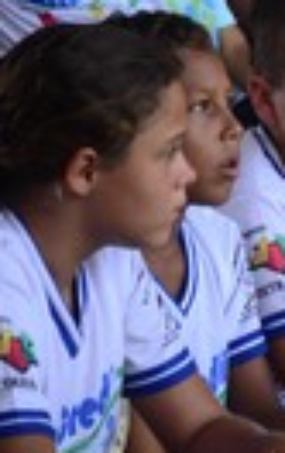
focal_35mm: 521
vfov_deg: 4.0
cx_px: 738
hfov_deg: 2.5
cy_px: 3
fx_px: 6447
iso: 400
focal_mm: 100
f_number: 6.3
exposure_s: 1/160
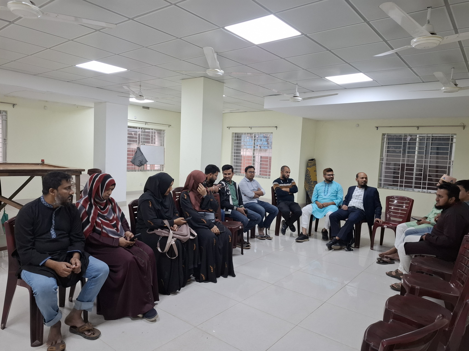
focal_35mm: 23
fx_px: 312
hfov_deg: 73.9
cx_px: 234
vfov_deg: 58.9
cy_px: 176
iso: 200
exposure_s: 1/100
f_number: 1.8
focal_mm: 5.54
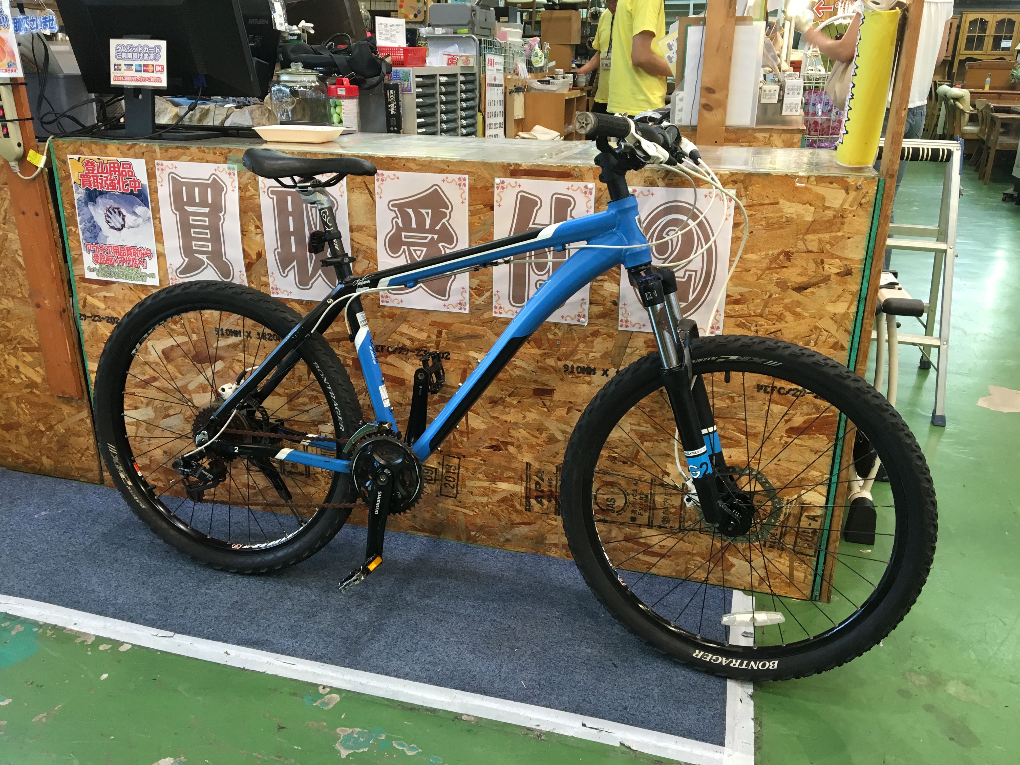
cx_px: 510
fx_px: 855
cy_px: 382
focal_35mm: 29
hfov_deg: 61.7
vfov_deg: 48.2
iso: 80
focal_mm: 4.15
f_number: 2.2
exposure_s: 1/30
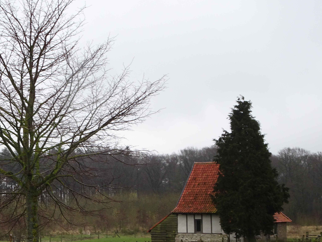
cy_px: 173
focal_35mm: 73
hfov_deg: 26.2
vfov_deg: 20.1
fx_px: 679
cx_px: 69
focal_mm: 7.87
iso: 80
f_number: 4.5
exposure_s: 1/50
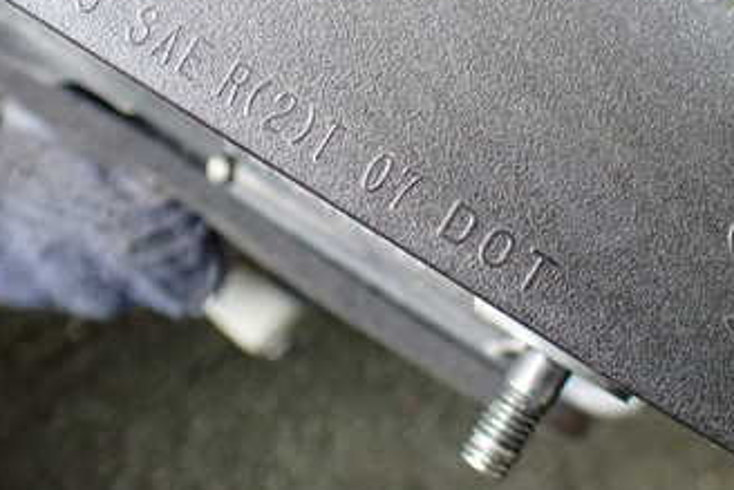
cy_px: 112
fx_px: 1163
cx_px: 412
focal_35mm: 57
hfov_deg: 35.0
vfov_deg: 23.5
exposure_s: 1/80
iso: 800
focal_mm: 5.4
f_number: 2.3
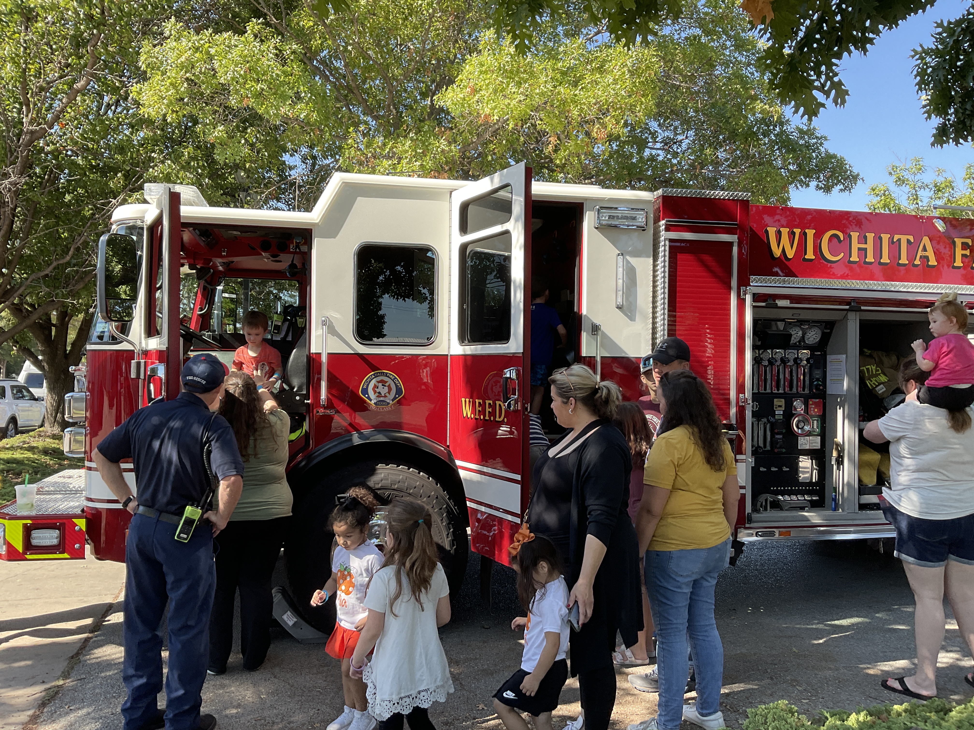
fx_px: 816
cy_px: 365
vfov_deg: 48.2
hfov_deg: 61.7
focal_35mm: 29
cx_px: 487
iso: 16
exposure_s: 1/348
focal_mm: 3
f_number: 1.8
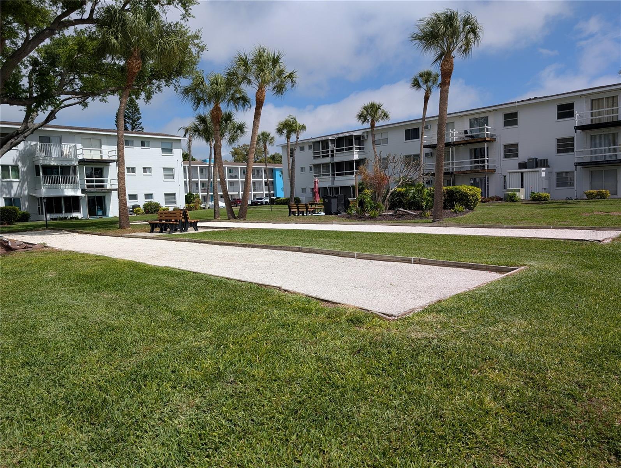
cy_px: 234
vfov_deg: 56.9
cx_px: 310
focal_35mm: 24
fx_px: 431
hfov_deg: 71.5
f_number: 1.68
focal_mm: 6.9
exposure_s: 1/1845
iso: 21
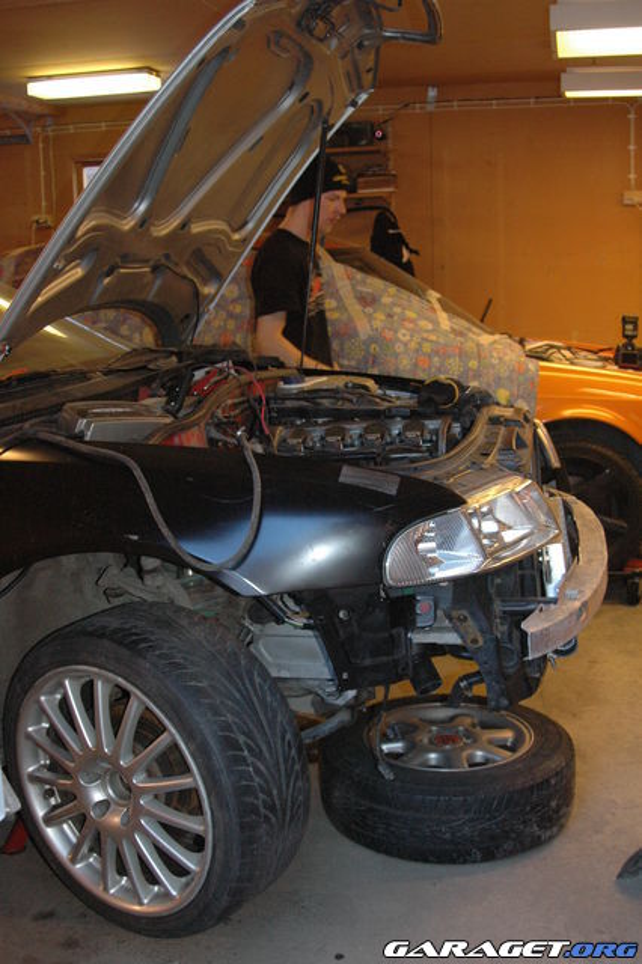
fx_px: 1125
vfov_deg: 46.4
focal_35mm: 42
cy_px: 482
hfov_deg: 31.9
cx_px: 321
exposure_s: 1/60
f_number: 4.5
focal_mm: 28
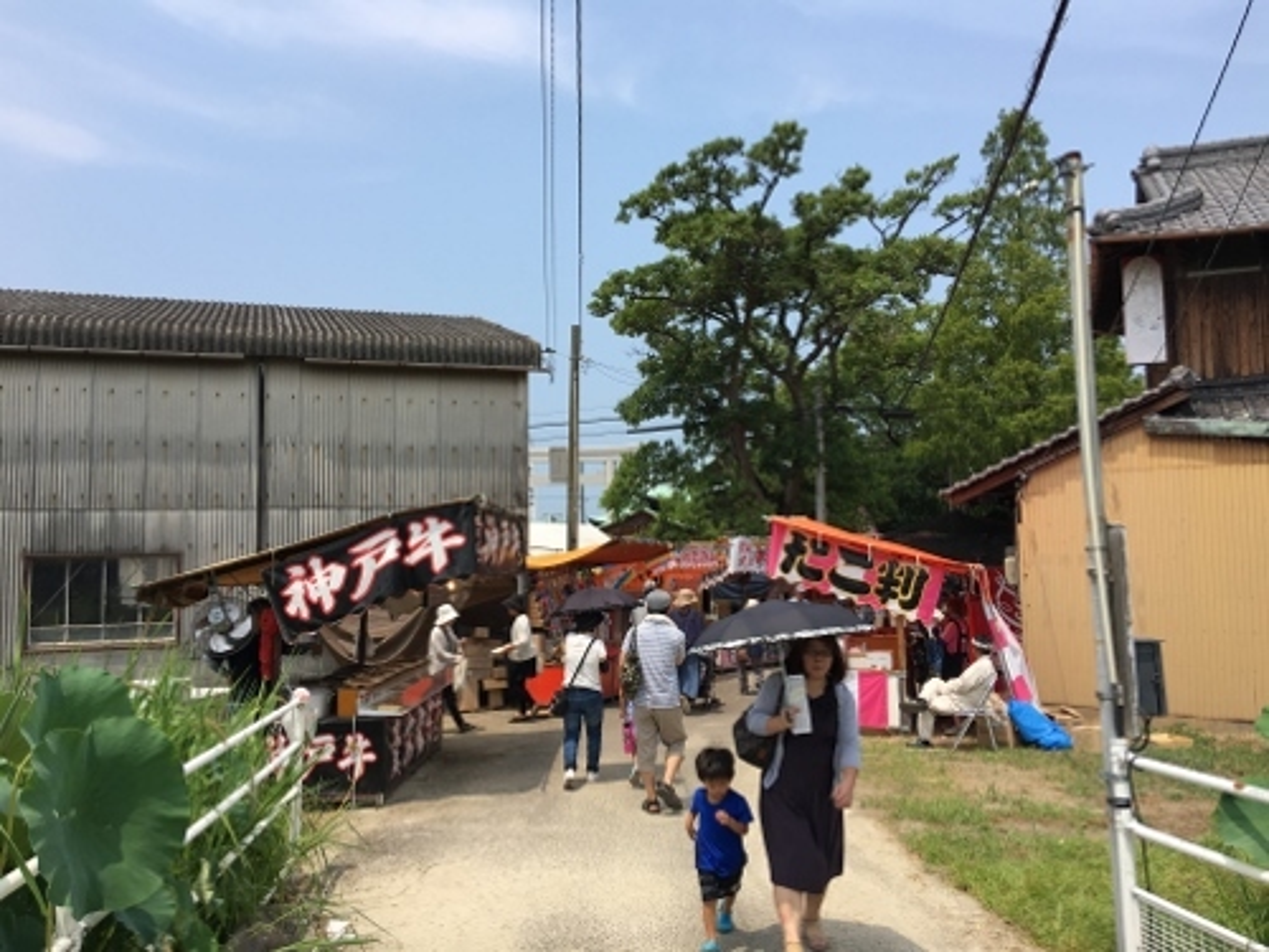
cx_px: 634
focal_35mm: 29
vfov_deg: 48.2
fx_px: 1063
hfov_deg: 61.7
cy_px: 476
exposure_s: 1/1350
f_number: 2.2
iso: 25
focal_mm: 4.15
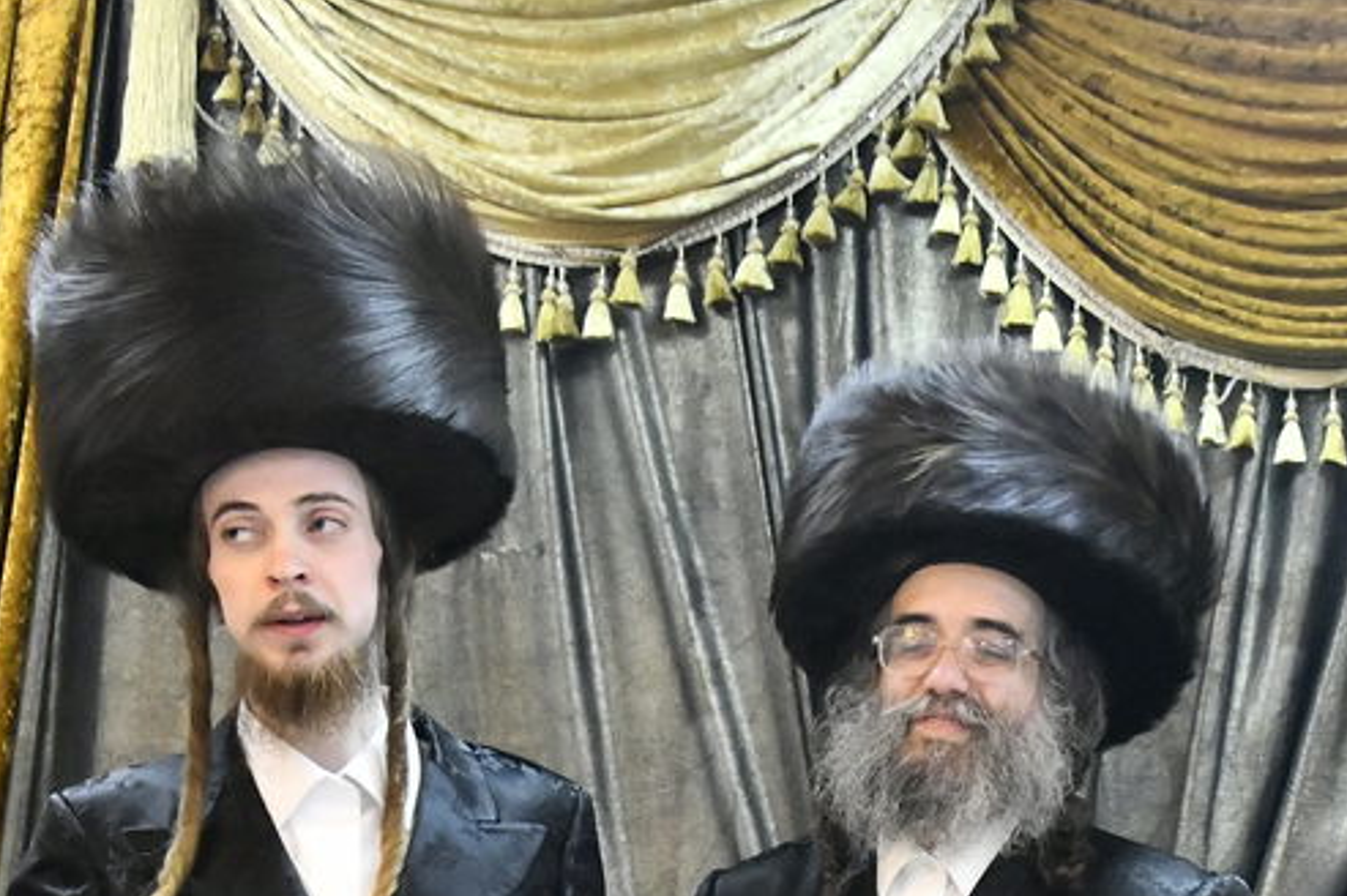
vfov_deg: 12.5
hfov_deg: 18.6
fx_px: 4038
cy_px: 957
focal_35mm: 108
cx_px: 1232
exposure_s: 1/200
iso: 4000
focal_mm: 38
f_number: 5.6
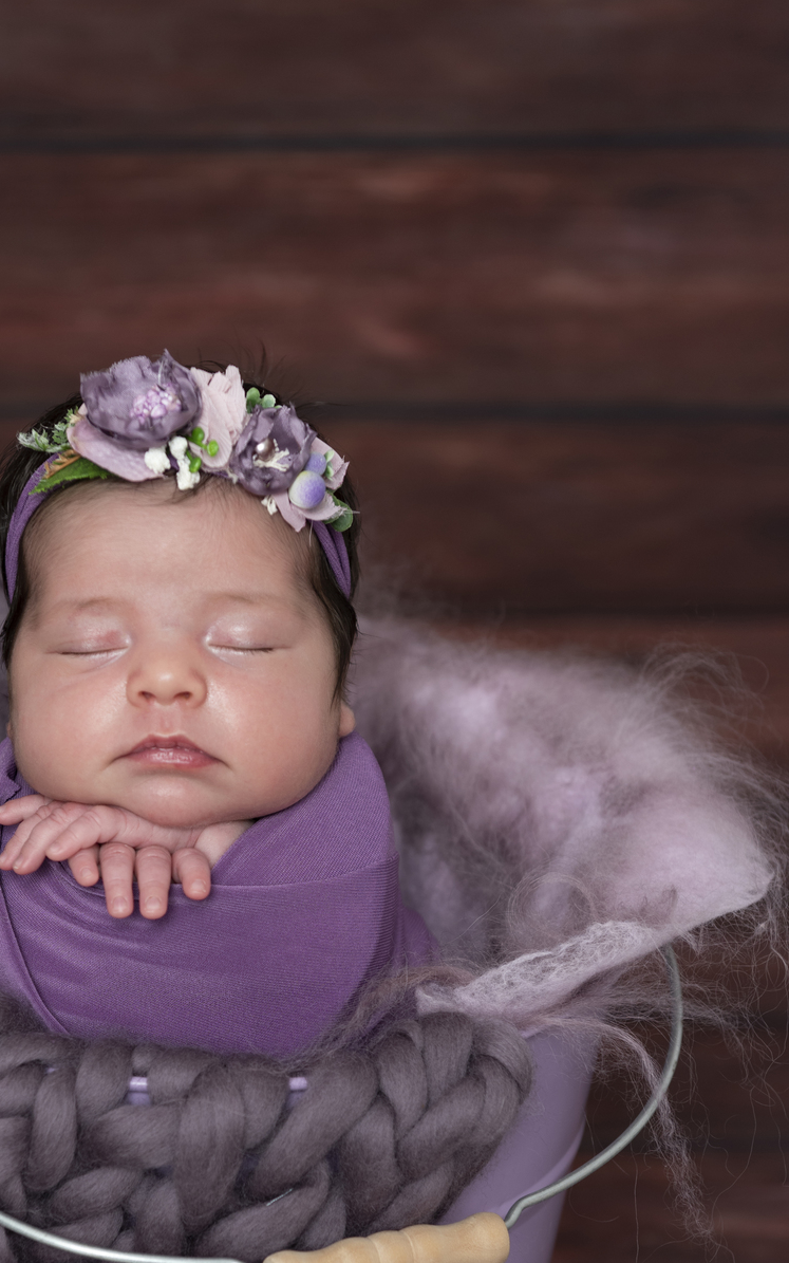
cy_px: 870
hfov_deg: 14.2
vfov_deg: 22.4
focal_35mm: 92
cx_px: 200
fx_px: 3165
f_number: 4.5
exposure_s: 1/200
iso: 200
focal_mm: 60
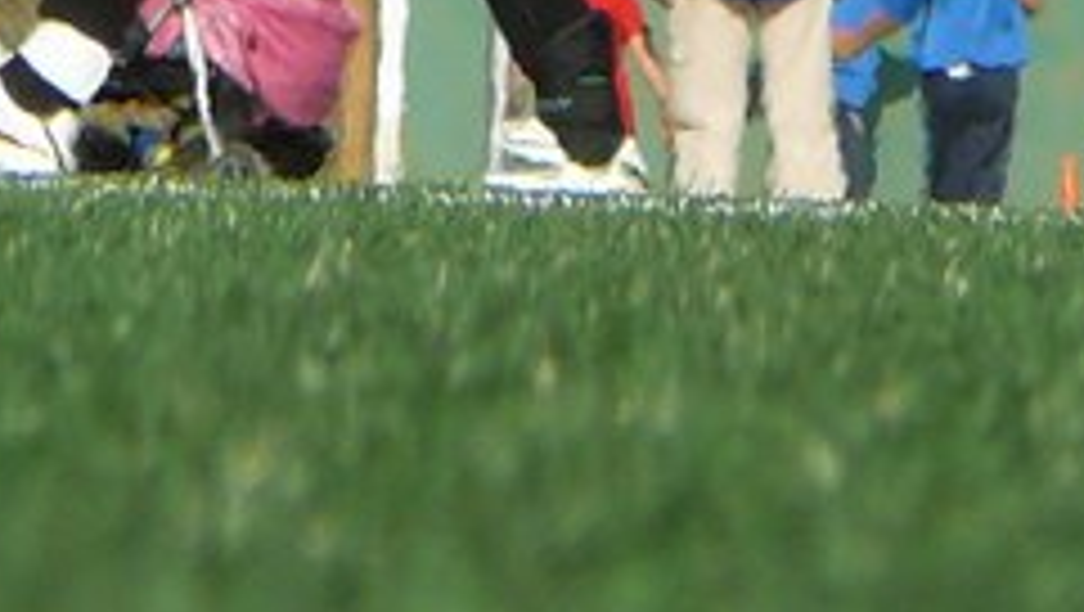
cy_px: -392
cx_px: 234
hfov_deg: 2.3
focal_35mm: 922
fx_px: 26522
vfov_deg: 1.3
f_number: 4.1
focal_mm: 30.3
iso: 80
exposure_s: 1/800
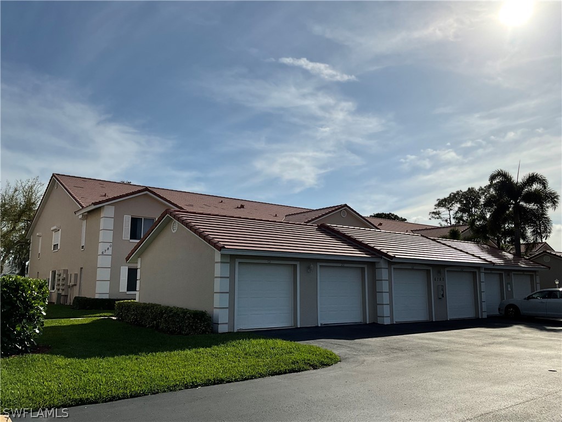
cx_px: 281
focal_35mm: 29
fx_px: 471
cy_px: 211
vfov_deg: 48.2
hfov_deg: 61.7
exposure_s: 1/6536
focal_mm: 3
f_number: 1.8
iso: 20
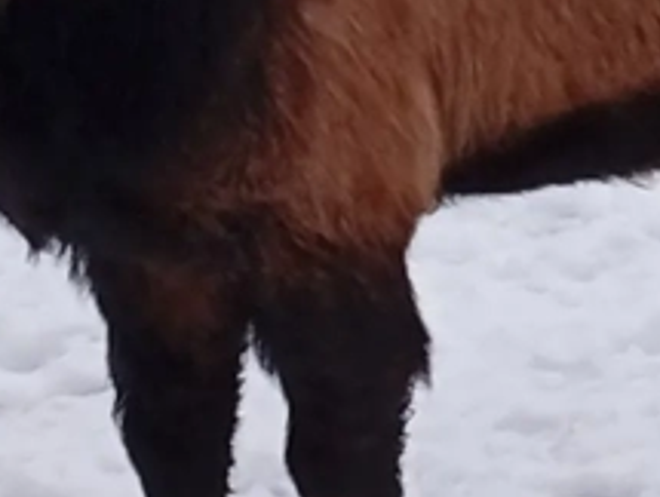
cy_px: -124
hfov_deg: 8.8
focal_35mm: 223
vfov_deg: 6.6
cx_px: 510
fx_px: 4259
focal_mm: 3.98
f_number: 1.8
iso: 175
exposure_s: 1/33.3
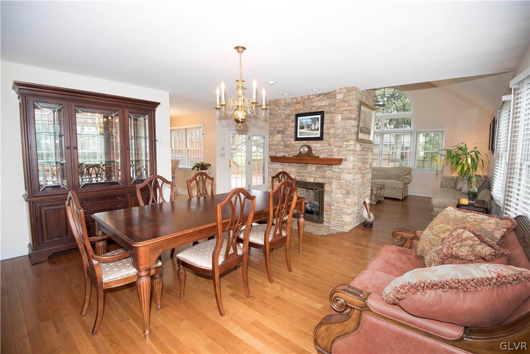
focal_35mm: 16
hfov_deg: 96.7
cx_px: 265
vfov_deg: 73.8
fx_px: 236
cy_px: 177
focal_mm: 16
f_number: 4
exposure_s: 1/80
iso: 800
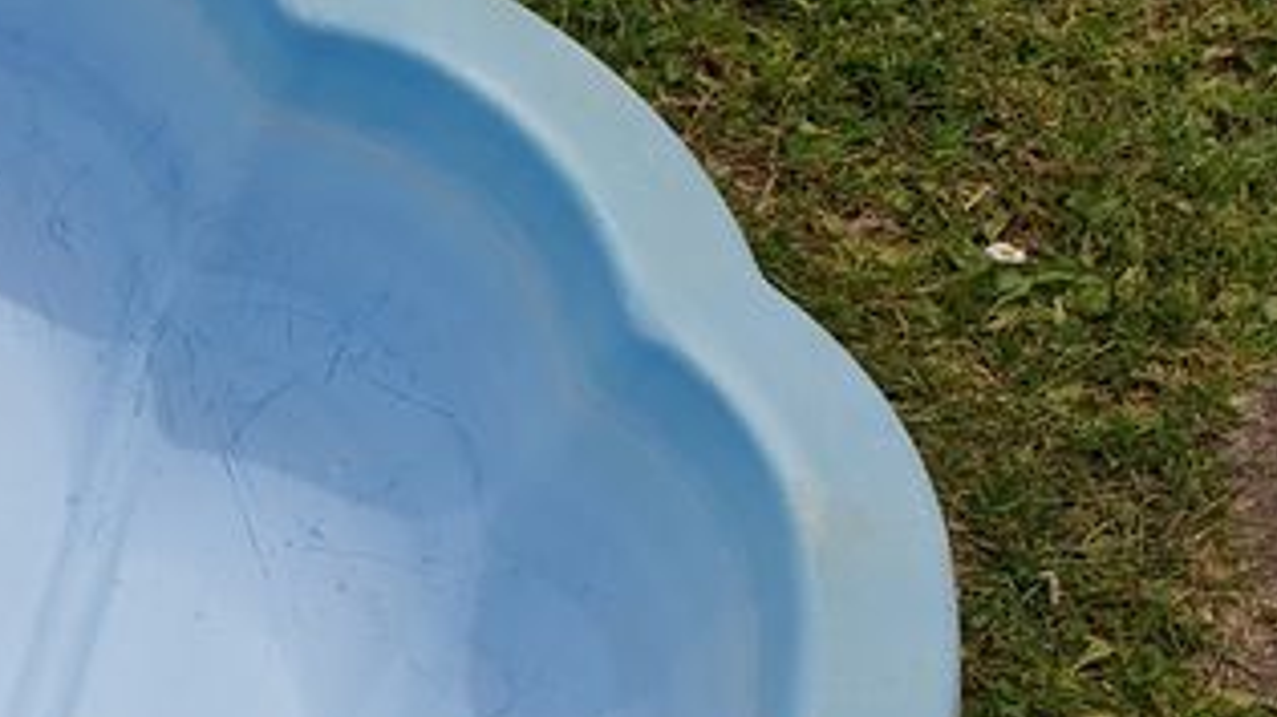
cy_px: 737
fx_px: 3047
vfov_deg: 13.2
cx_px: -697
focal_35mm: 90
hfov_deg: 20.1
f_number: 2.4
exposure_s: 1/3106
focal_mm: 4.3
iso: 50
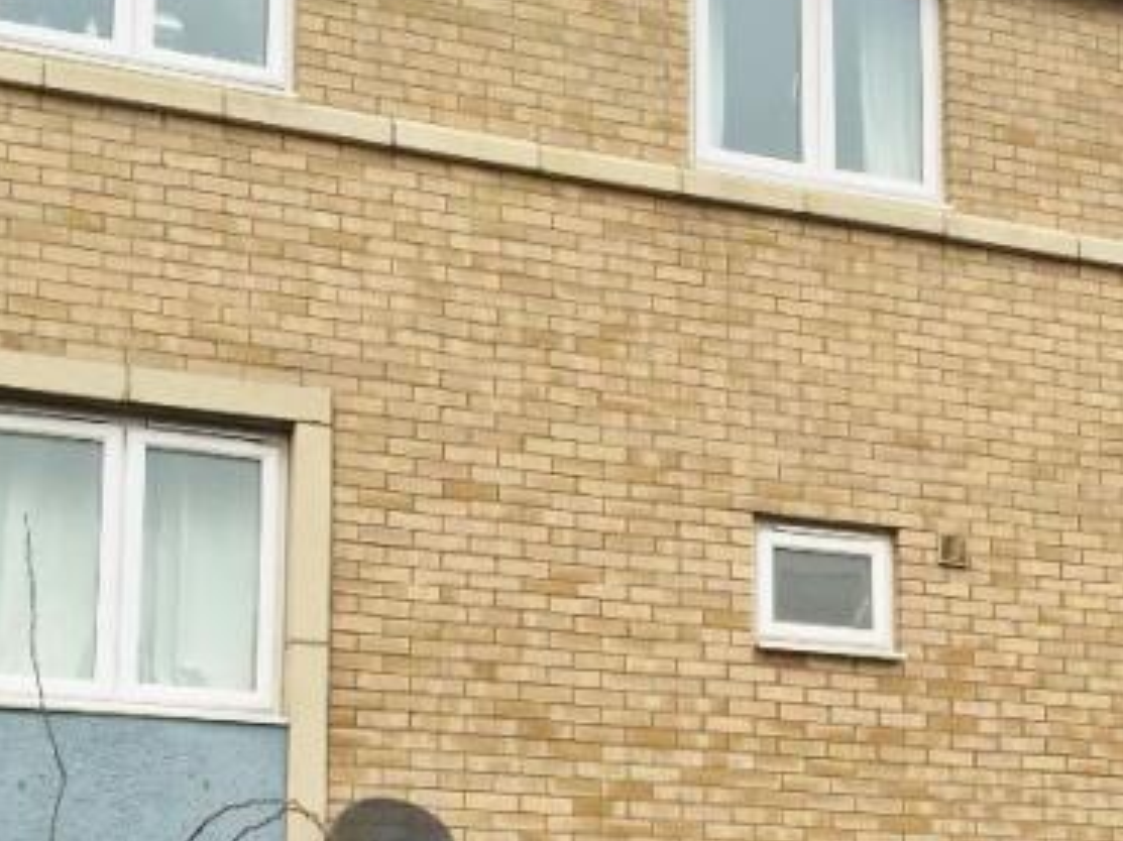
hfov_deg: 24.0
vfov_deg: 18.1
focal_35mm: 80
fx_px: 2594
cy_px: 774
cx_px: 938
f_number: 2.2
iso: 32
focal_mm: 4.15
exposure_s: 1/599
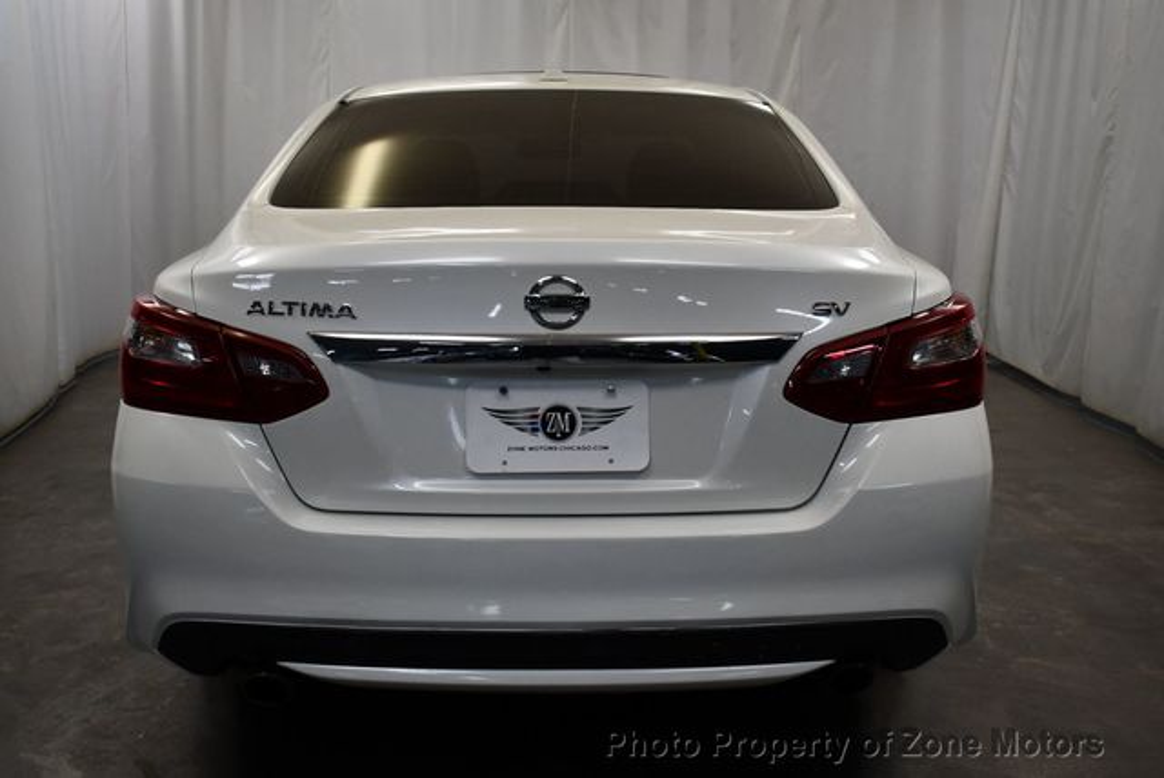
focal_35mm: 36
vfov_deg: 36.9
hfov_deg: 53.1
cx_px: 582
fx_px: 1165
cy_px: 389
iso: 720
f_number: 3.5
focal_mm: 18
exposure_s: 1/250
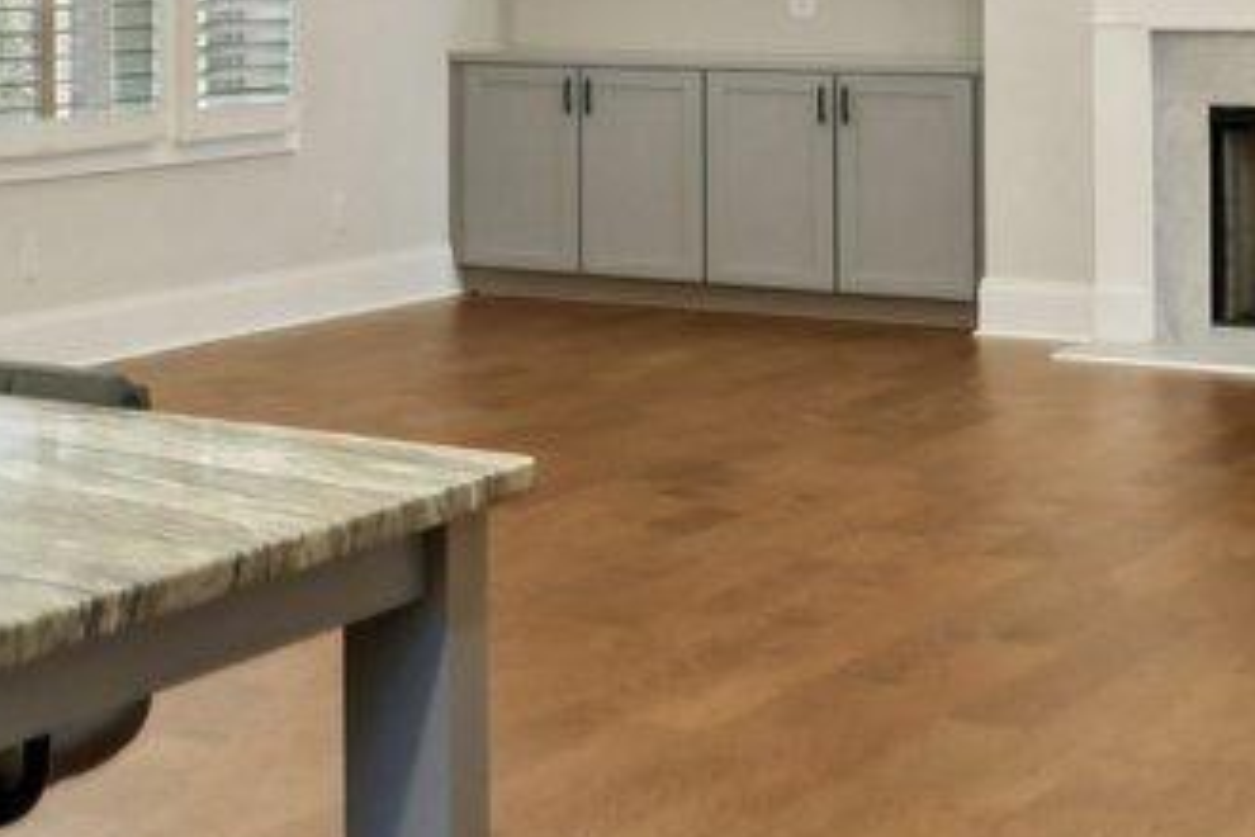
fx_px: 3033
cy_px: -48
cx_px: -932
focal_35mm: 87
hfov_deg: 18.7
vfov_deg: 15.4
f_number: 8
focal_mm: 14
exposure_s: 1/15
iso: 400
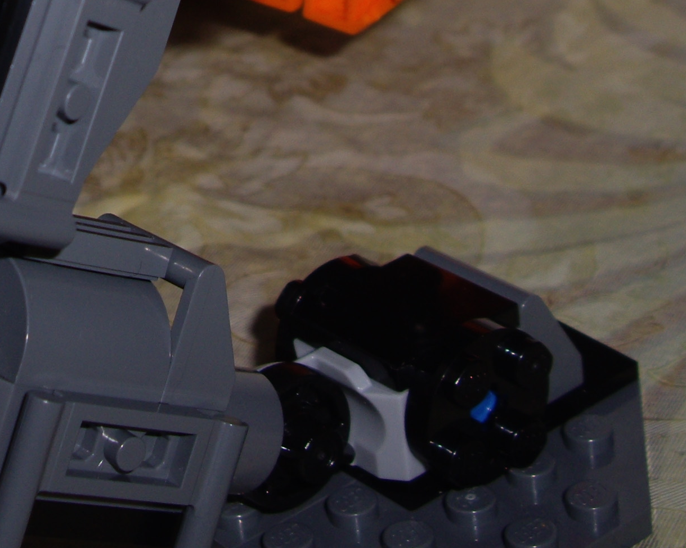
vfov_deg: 13.4
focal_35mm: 111
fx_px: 2253
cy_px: -178
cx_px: 48
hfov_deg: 17.0
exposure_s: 1/40
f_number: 8
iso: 64
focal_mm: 7.9
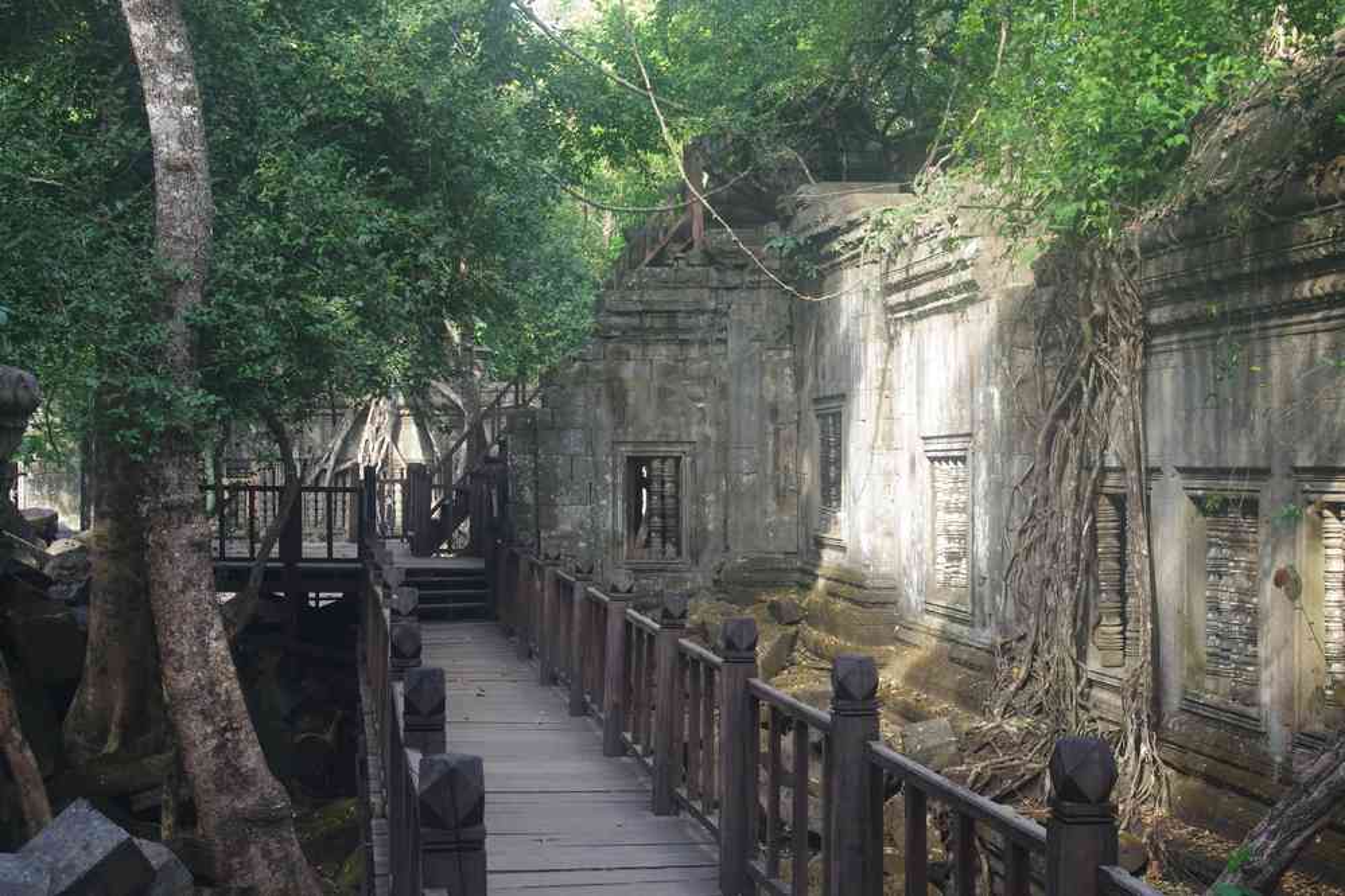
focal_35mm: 50
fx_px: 1849
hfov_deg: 40.0
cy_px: 448
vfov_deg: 27.3
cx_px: 672
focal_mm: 33
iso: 800
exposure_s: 1/60
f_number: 6.3
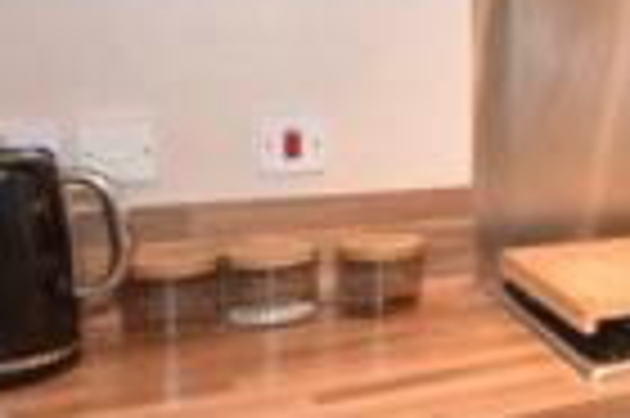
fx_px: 891
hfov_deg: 29.6
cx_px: 855
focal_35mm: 51
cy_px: 74
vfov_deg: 25.9
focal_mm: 10
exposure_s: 1/60
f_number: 3.5
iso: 900
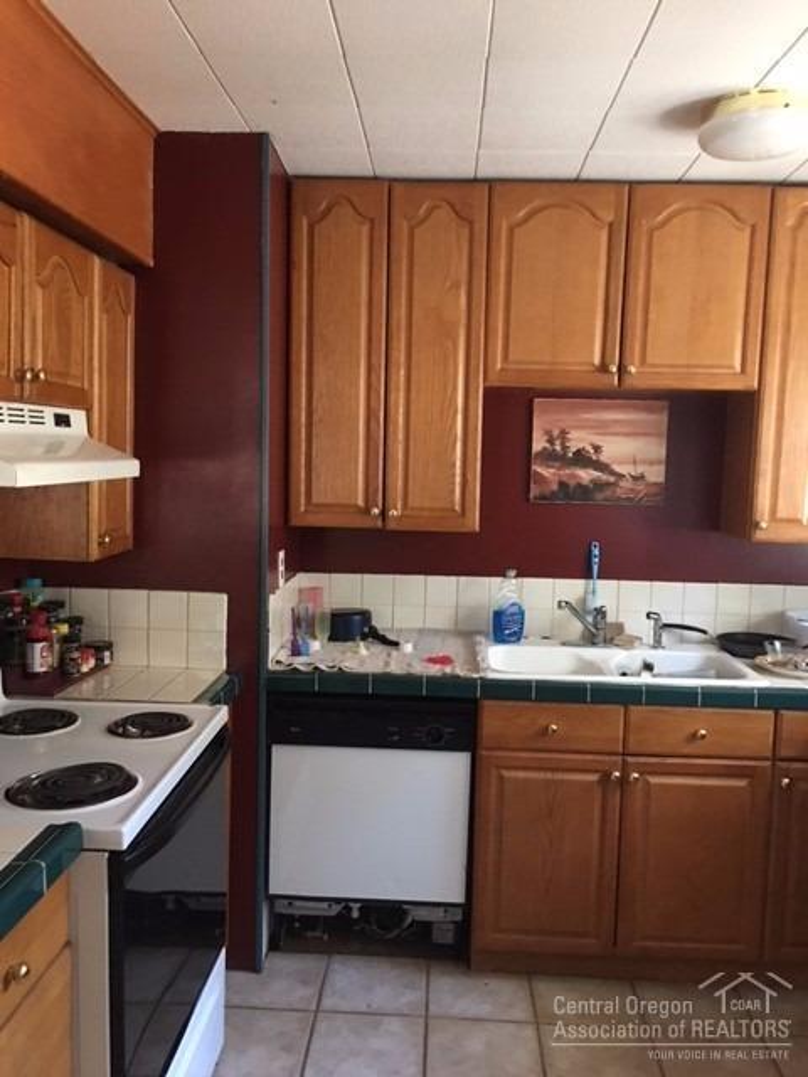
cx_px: 404
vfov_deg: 61.7
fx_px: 903
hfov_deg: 48.2
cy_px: 538
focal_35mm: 29
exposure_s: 1/8
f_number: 2.2
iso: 100
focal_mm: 4.15
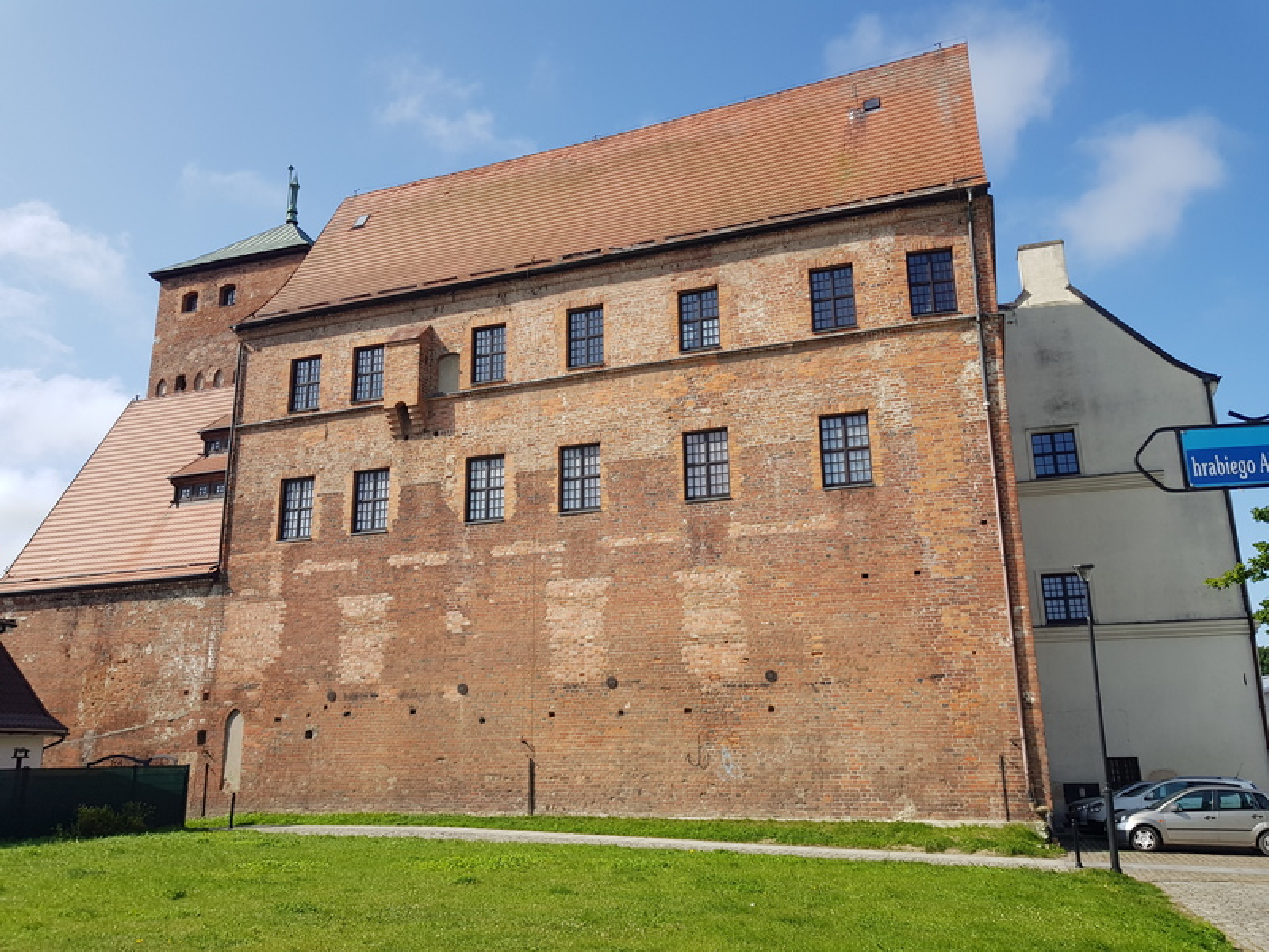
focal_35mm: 26
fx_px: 953
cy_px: 476
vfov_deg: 53.1
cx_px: 634
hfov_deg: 67.3
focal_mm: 4.2
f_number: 1.7
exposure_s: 1/1628
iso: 40
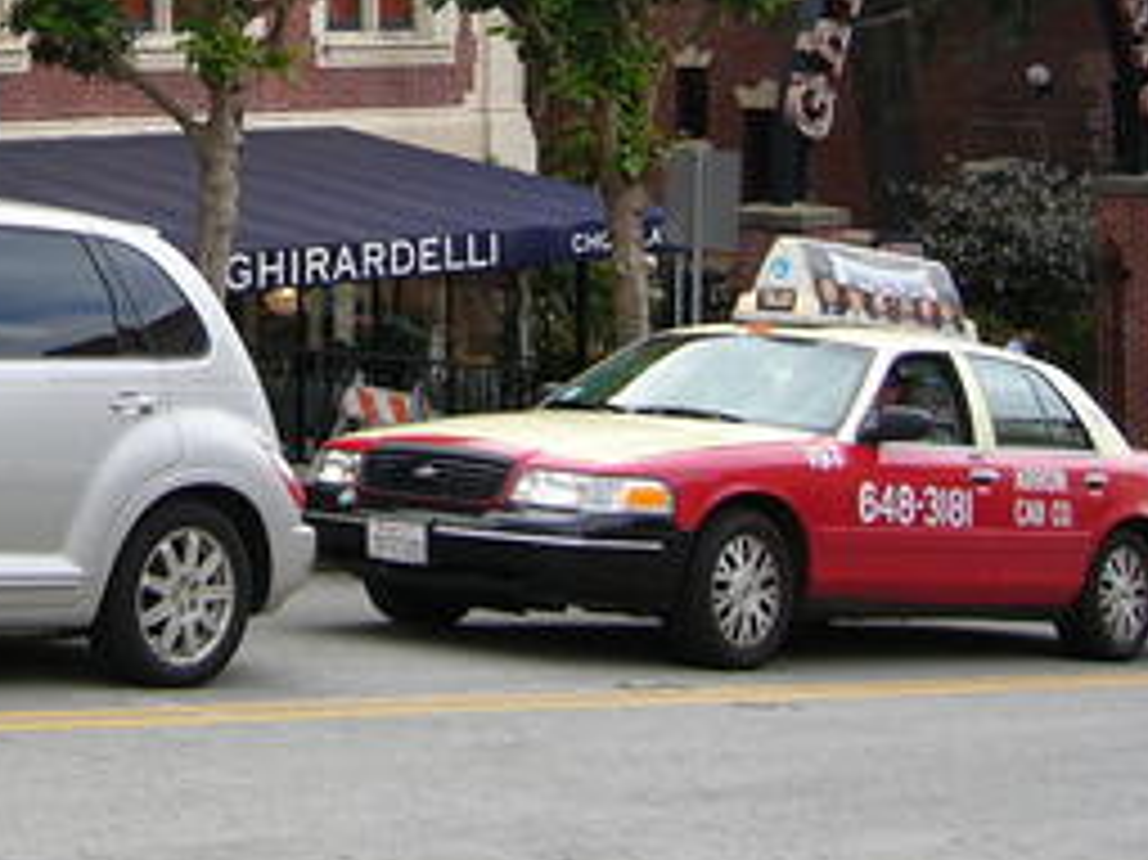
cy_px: -81
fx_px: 2917
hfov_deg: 21.5
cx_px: 0
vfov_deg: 16.3
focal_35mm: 88
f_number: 2.8
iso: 50
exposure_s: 1/200
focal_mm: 5.8
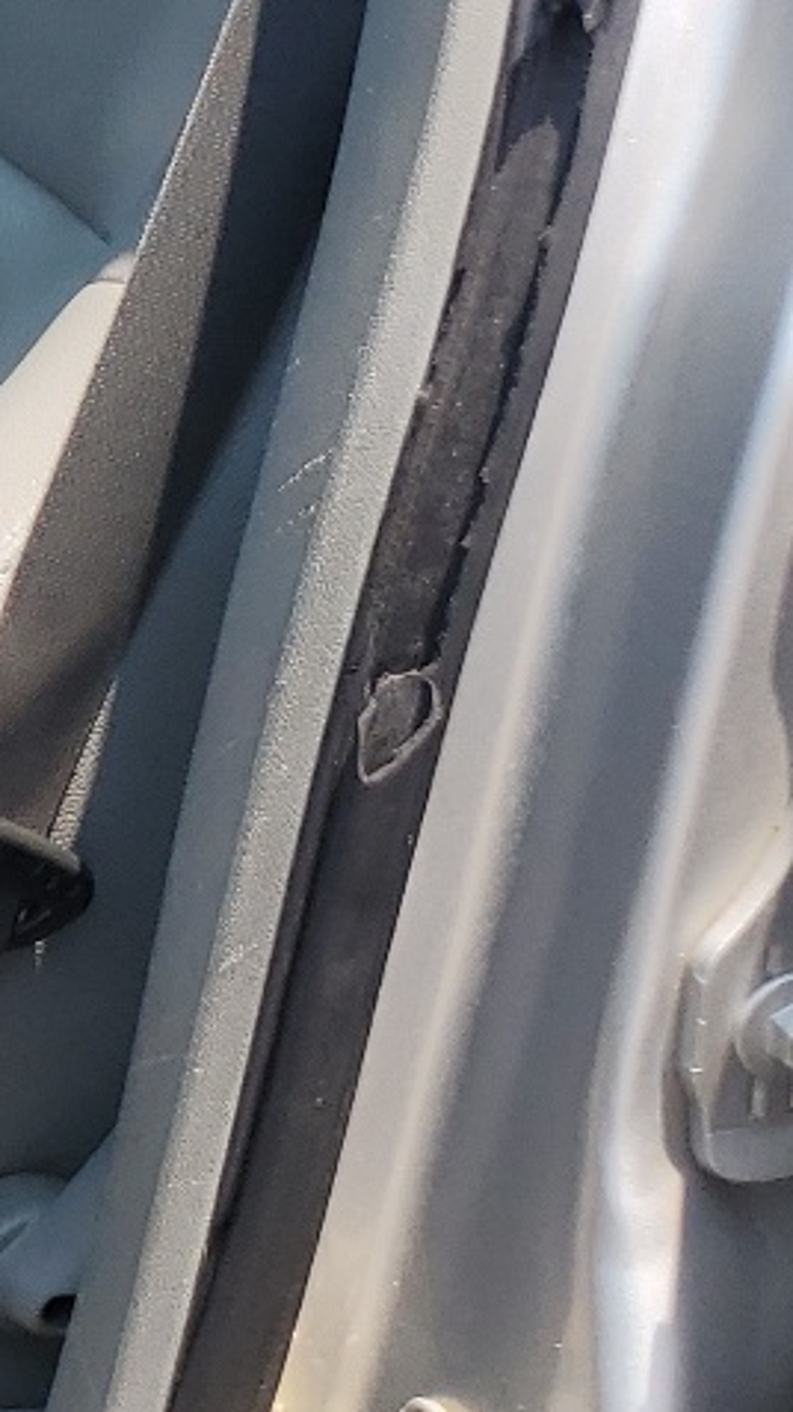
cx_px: -1426
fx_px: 3554
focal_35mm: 95
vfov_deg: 22.3
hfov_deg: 10.1
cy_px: 406
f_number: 1.5
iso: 50
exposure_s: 1/1111
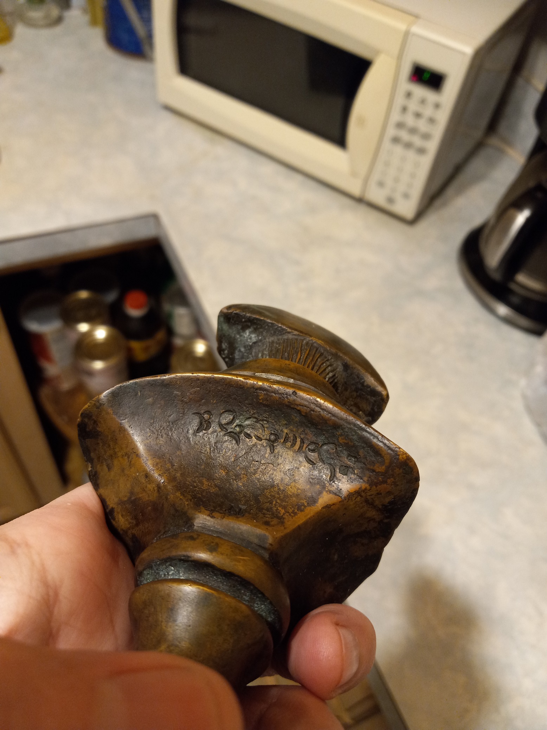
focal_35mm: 27
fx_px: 569
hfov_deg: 51.4
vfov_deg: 65.3
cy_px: 365
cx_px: 274
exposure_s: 1/30
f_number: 1.8
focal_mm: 3.94
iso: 250
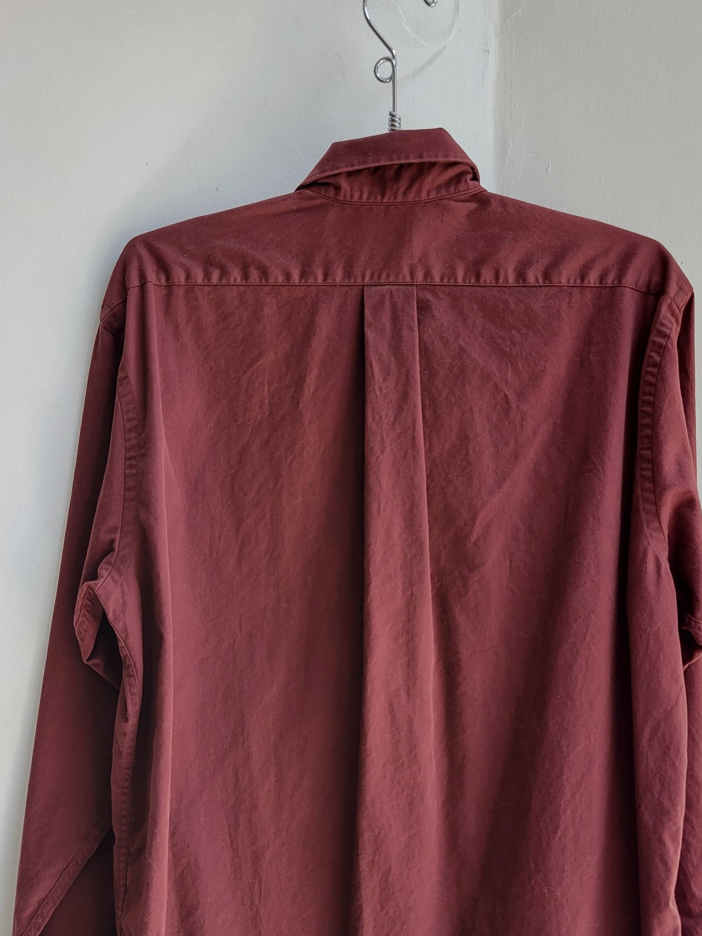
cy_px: 655
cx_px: 390
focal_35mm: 41
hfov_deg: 35.1
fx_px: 1108
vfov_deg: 44.8
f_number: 1.8
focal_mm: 5.4
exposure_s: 1/159
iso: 40
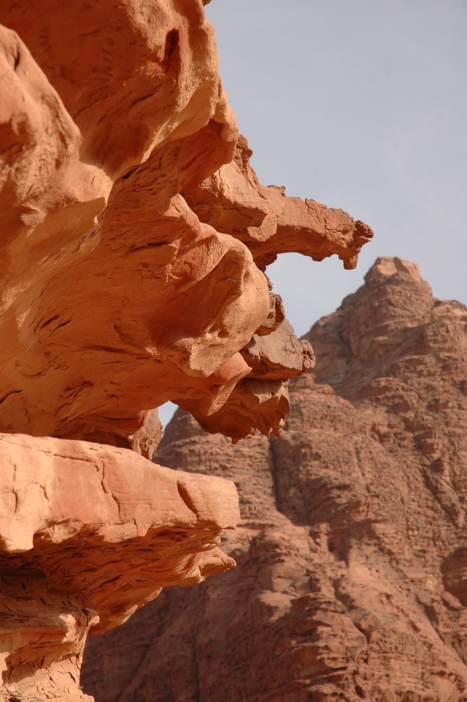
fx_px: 2046
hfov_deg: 13.0
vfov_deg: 19.5
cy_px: 351
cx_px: 234
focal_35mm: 105
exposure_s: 1/350
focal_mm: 70
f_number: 8
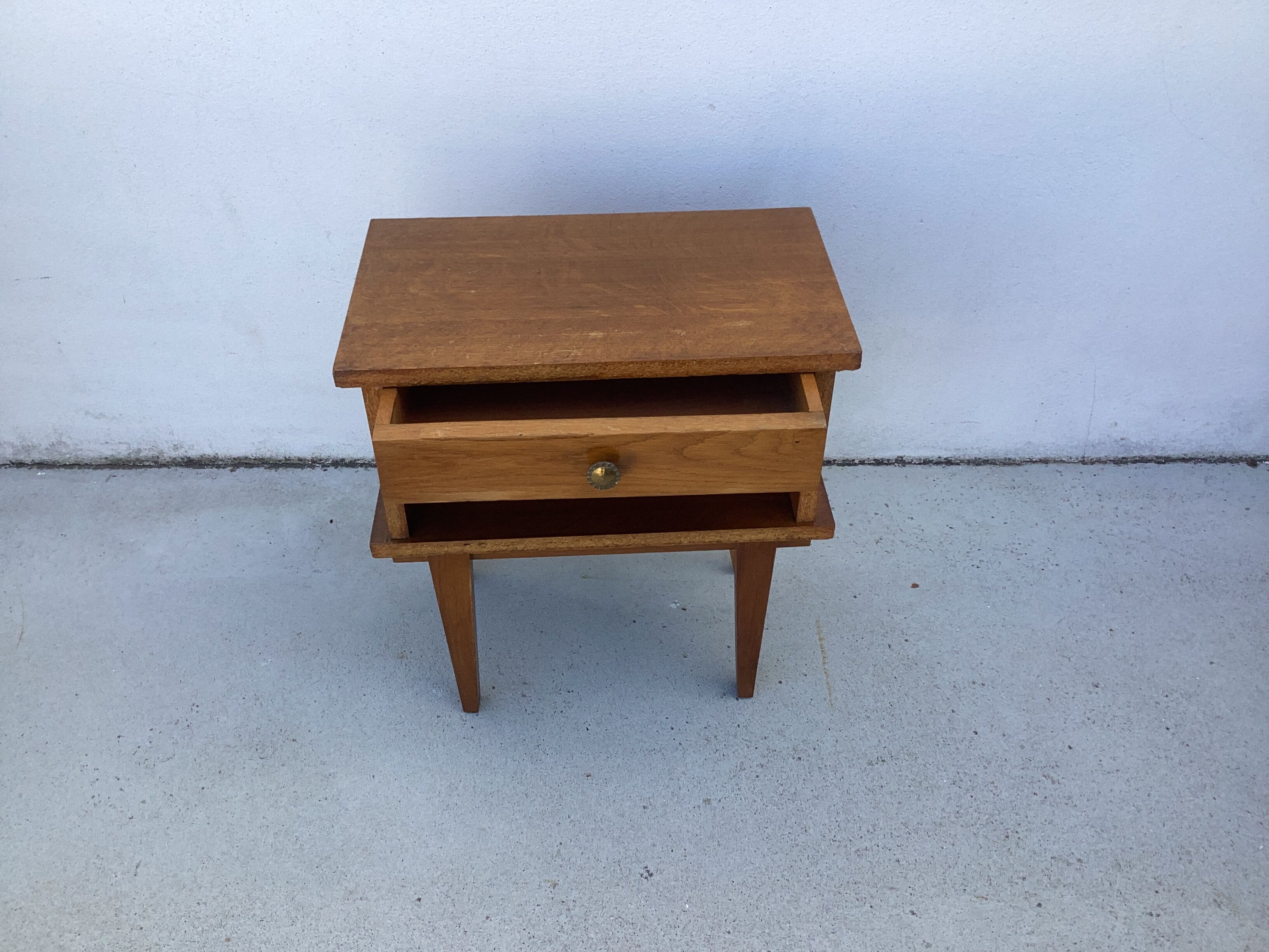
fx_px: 1136
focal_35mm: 31
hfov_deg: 58.4
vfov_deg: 45.4
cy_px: 476
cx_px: 634
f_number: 2.4
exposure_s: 1/264
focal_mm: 3.3
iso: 25
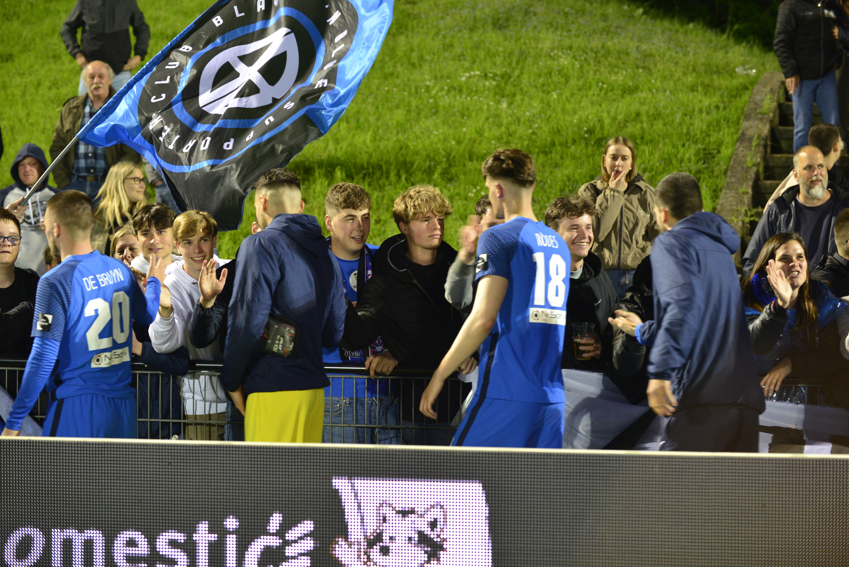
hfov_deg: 17.1
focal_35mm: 120
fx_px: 2831
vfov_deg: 11.4
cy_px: 284
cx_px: 424
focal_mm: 120
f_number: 4
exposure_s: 1/125
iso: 1600
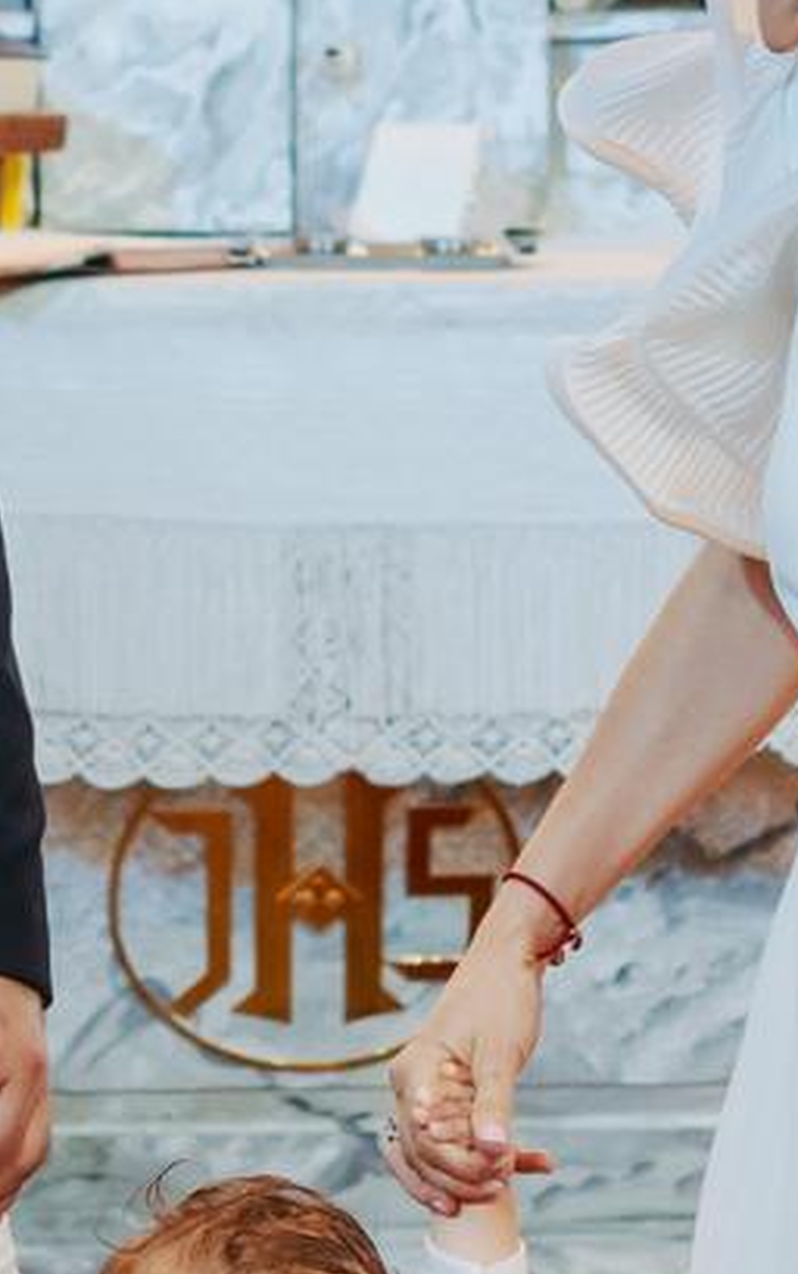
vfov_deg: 10.7
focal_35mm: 196
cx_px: 90
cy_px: 355
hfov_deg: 6.7
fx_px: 6813
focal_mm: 35
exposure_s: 1/125
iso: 800
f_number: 2.8
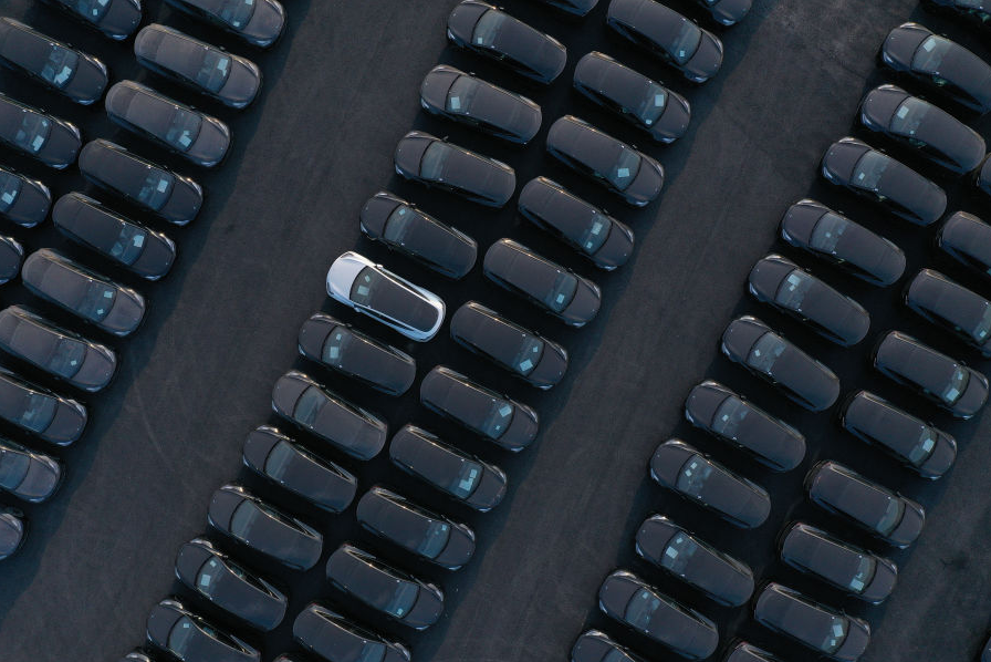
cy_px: 368
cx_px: 458
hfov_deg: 58.6
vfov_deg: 41.1
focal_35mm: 32
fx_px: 881
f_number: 4.5
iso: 200
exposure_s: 1/160
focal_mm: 10.26
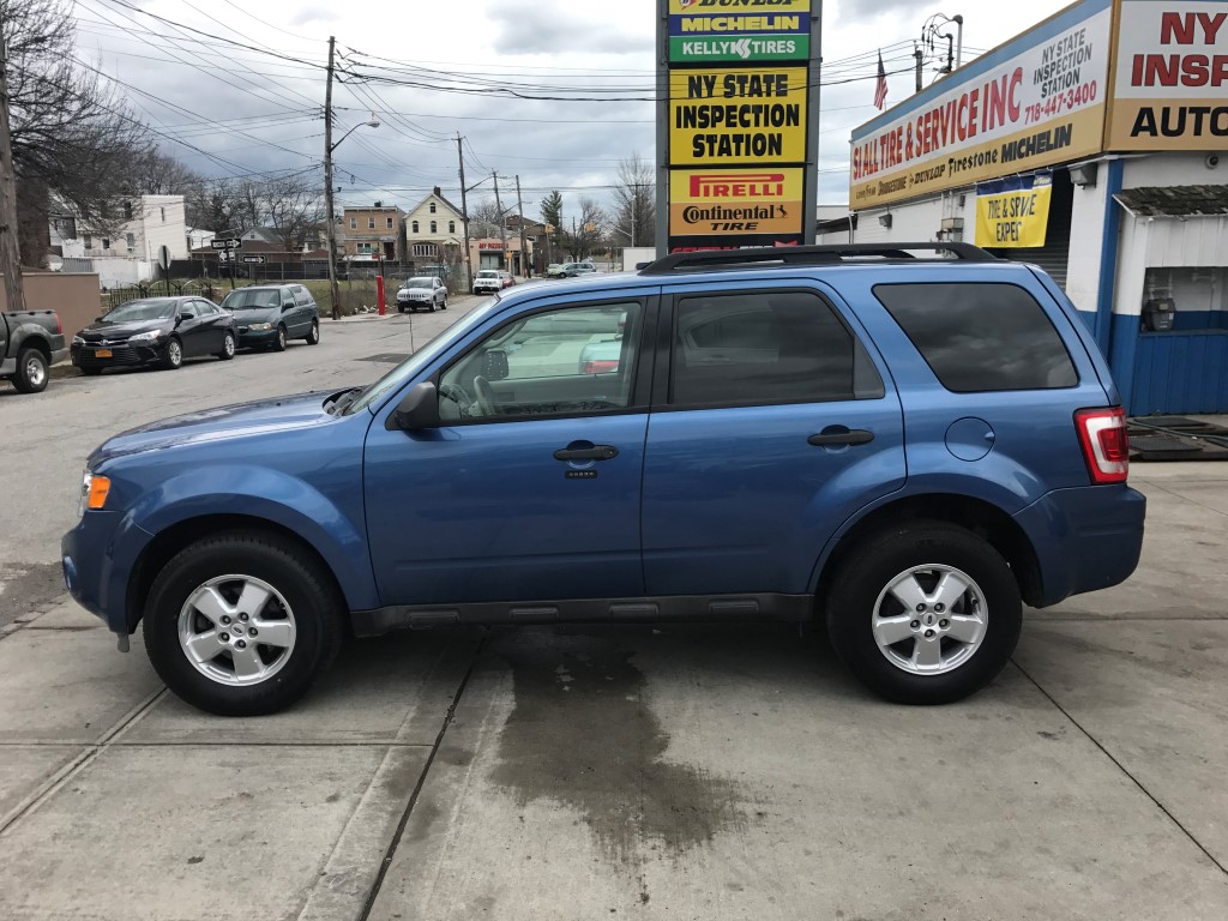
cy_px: 460
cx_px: 614
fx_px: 993
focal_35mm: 28
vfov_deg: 49.7
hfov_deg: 63.4
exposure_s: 1/1053
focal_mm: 3.99
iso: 20
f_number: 1.8
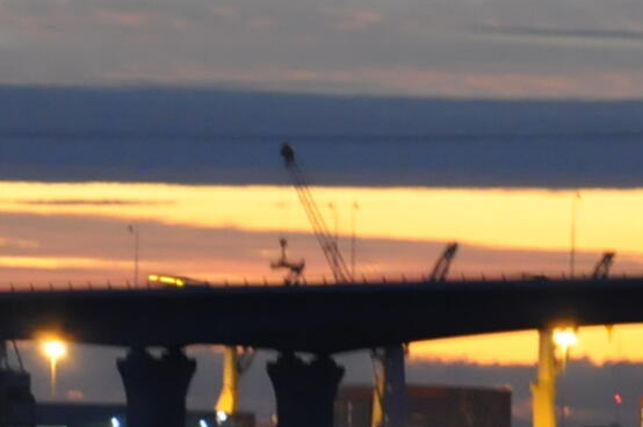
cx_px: 822
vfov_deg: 1.7
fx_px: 14201
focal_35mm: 796
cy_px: 1032
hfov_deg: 2.6
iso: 1600
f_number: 5.6
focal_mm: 98
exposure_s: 1/6
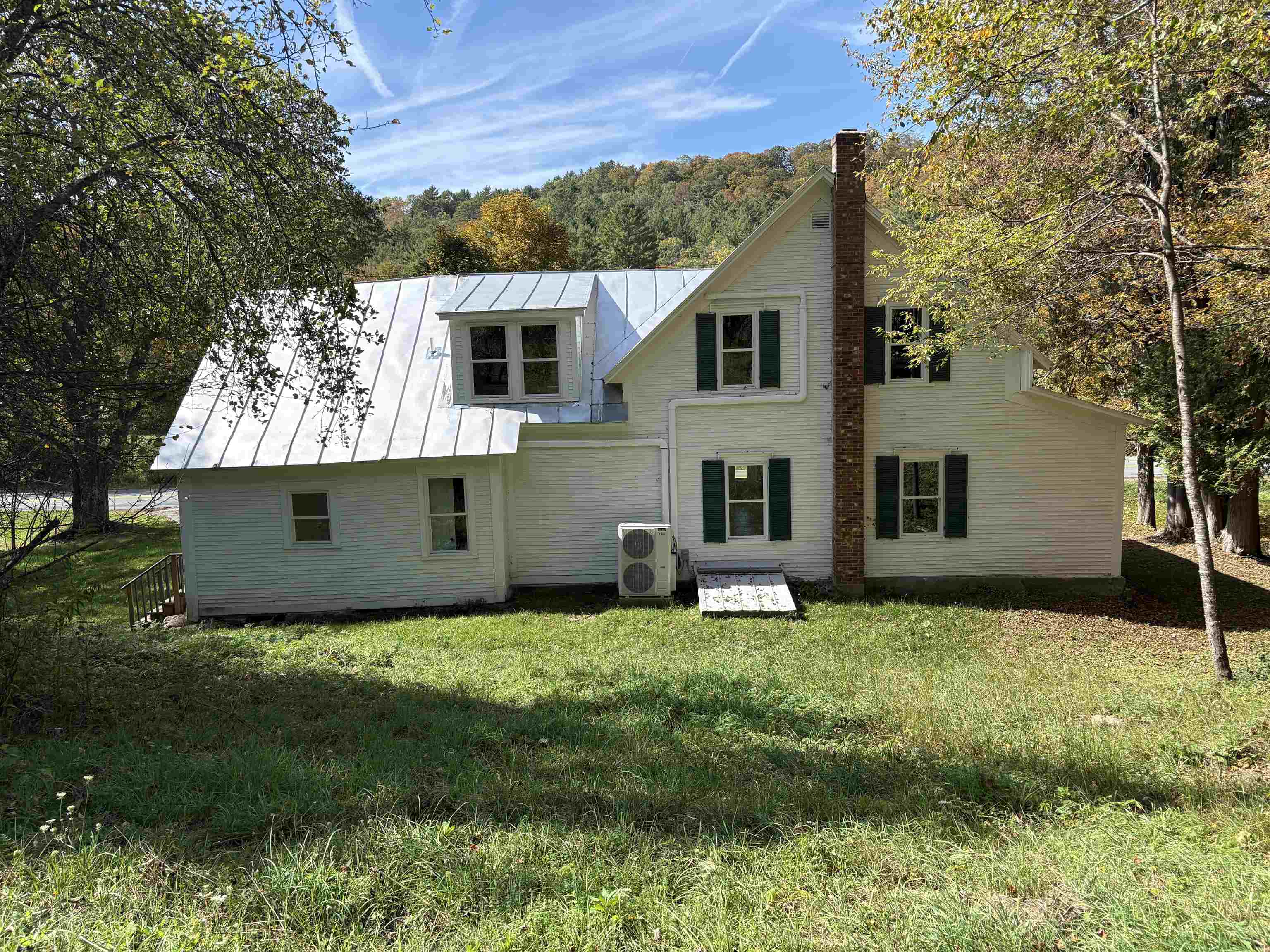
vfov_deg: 53.1
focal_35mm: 26
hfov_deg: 67.3
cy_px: 476
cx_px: 635
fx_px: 954
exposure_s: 1/1901
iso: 64
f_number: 1.6
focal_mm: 5.96
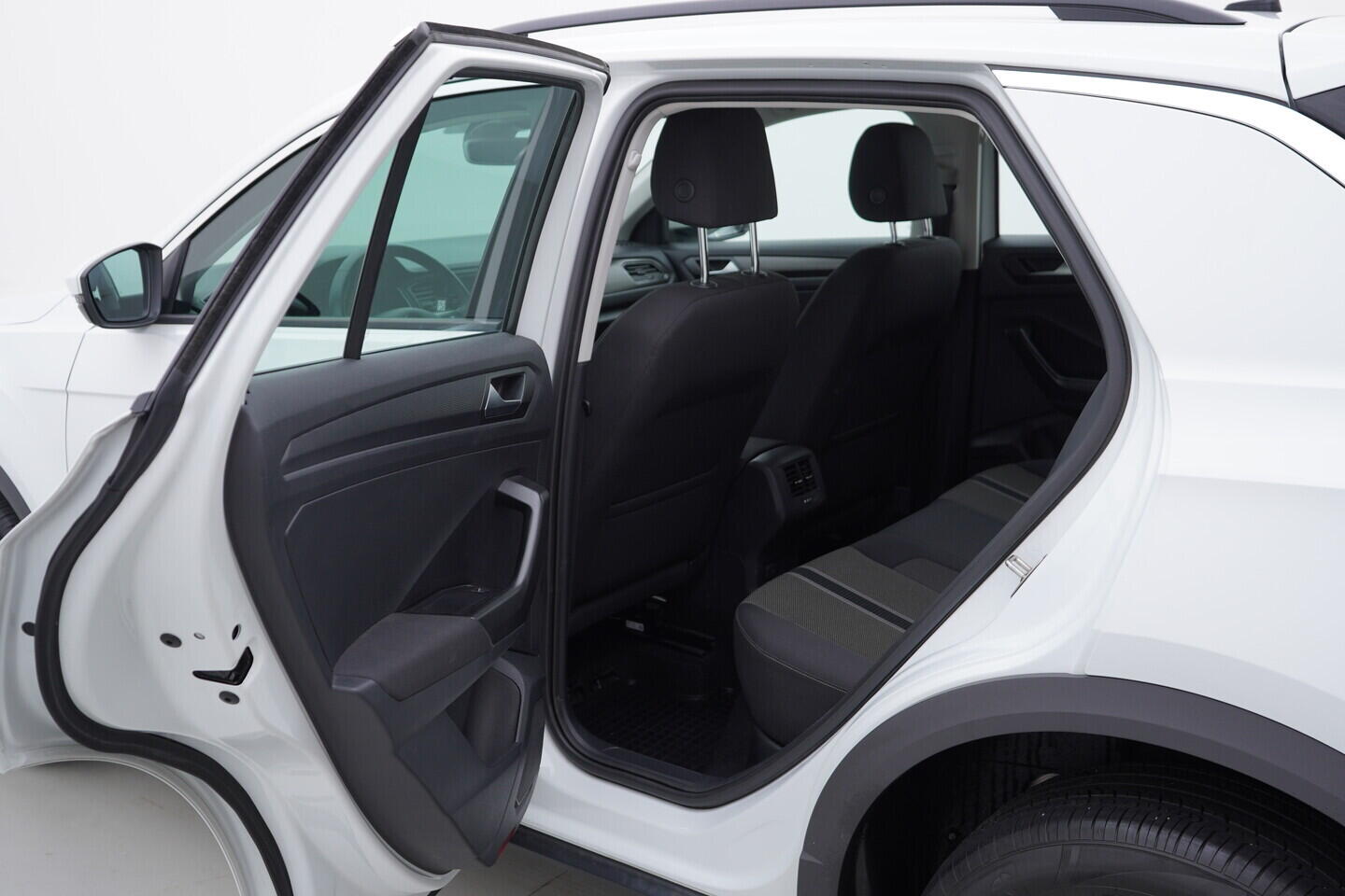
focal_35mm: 36
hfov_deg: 53.1
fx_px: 1345
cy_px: 448
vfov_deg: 36.9
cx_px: 672
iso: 125
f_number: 3.5
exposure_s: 1/60
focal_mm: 24
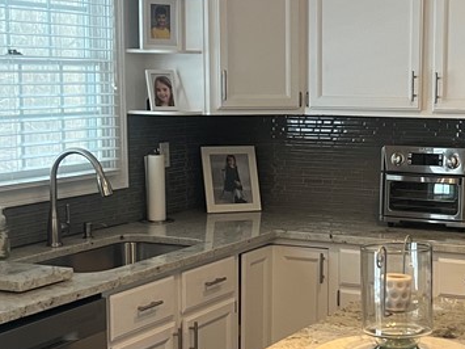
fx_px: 1007
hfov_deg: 25.8
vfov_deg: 19.6
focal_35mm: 75
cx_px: 333
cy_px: 222
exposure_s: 1/60
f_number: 1.5
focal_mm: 5.7
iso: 160
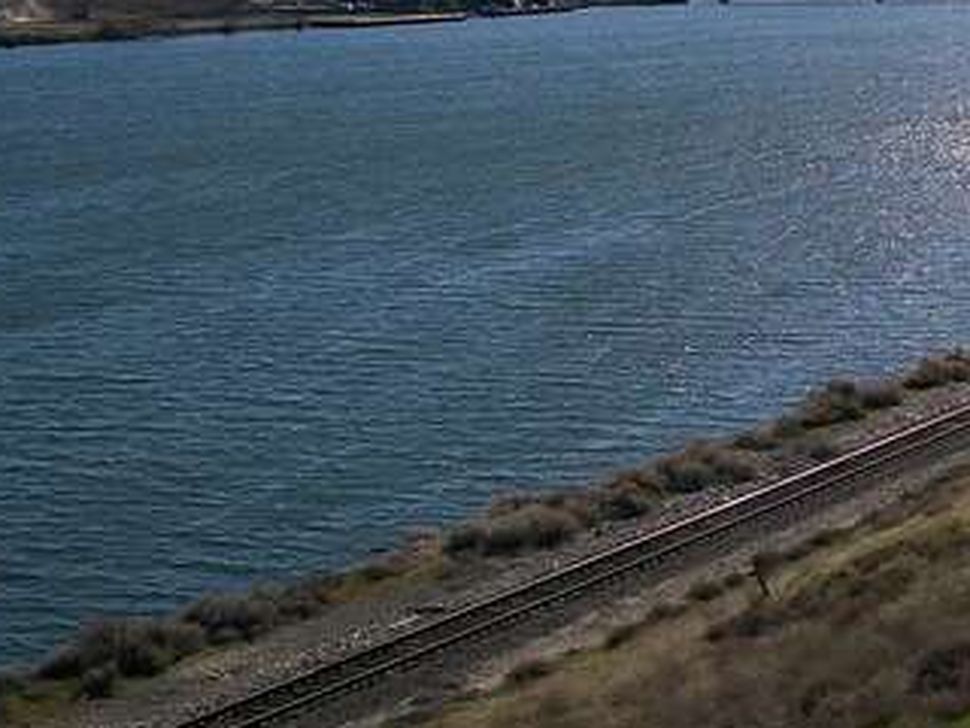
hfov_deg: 20.5
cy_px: -42
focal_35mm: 90
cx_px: 1122
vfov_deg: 16.0
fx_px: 2522
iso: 80
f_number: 4.8
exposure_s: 1/800
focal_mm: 6
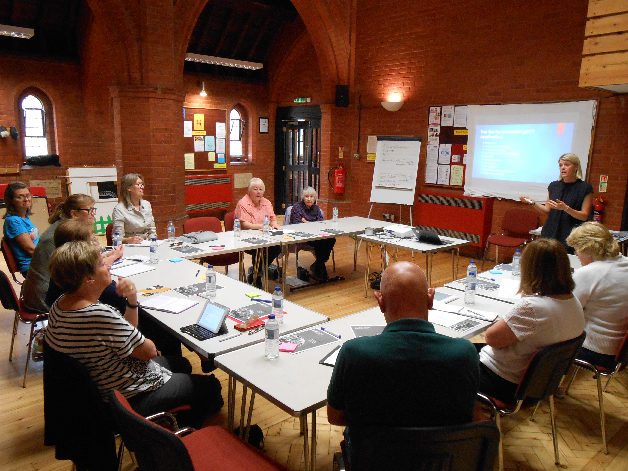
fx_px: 472
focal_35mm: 26
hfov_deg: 67.3
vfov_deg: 53.1
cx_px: 314
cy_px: 236
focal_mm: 4.6
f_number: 3.5
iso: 400
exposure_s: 1/30
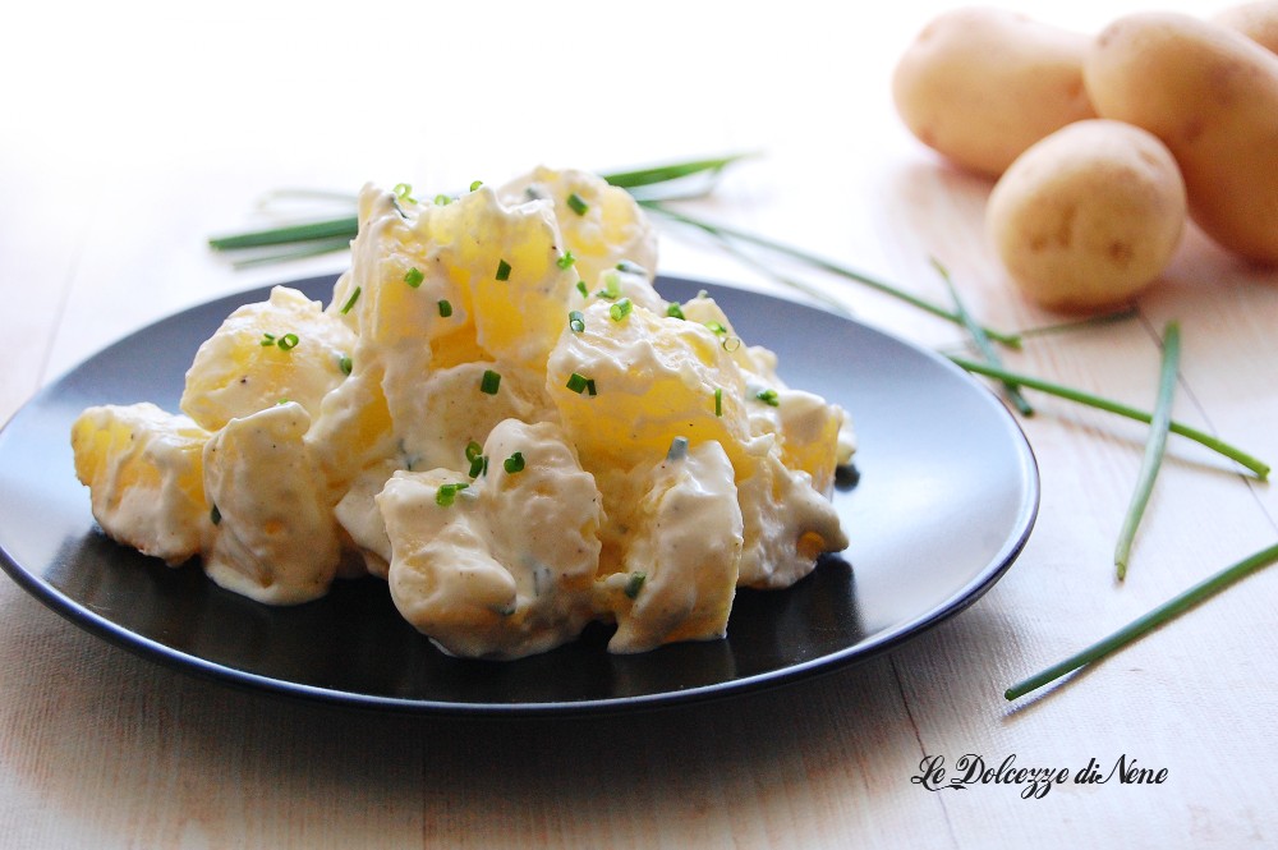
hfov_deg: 24.6
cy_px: 425
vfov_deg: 16.5
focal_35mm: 82
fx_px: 2926
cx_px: 639
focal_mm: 55
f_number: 5.6
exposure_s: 1/60
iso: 800
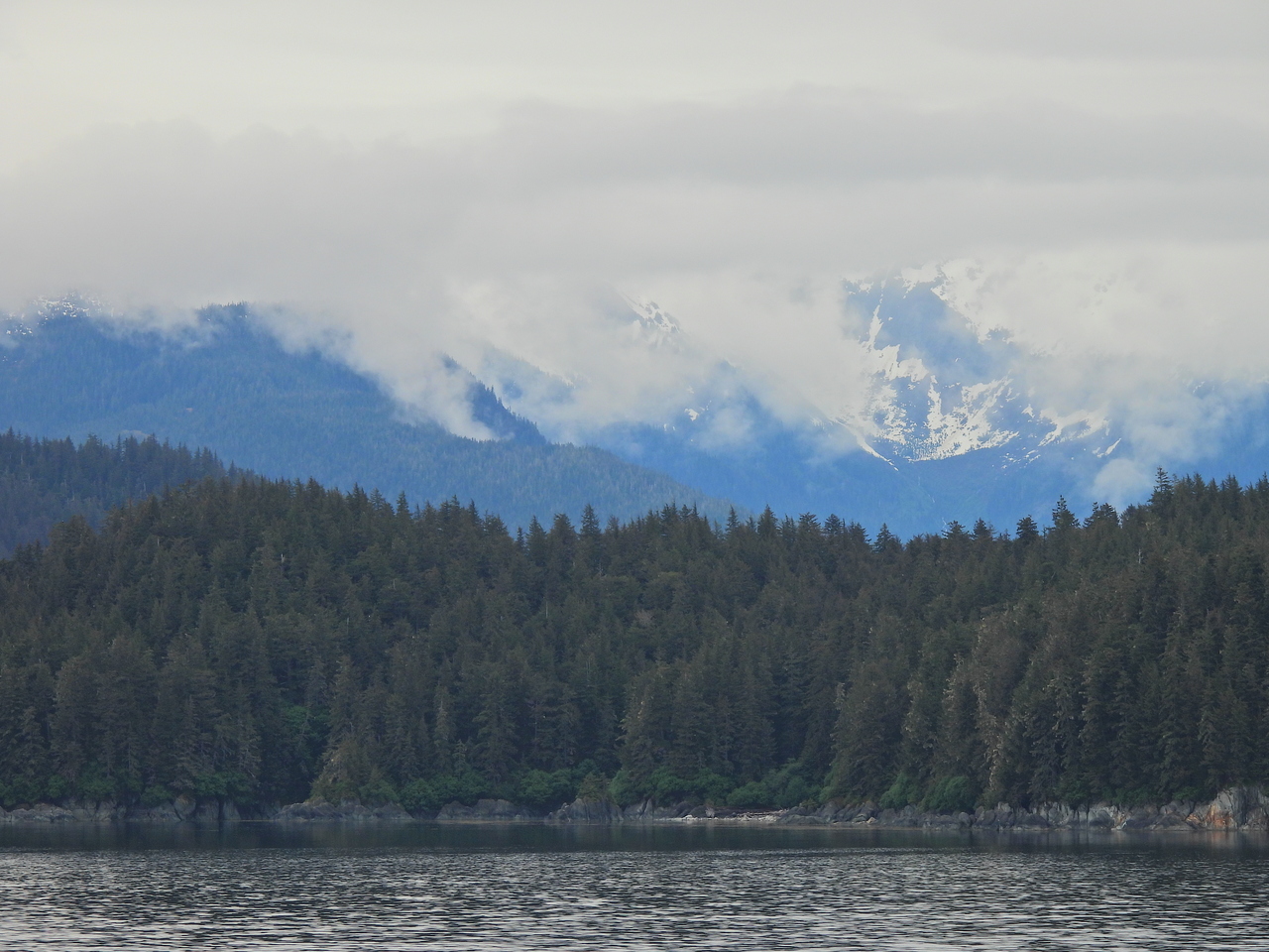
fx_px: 11731
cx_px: 634
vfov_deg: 4.6
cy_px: 476
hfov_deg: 6.2
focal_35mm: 320
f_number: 5
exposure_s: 1/400
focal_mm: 57.1
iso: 100
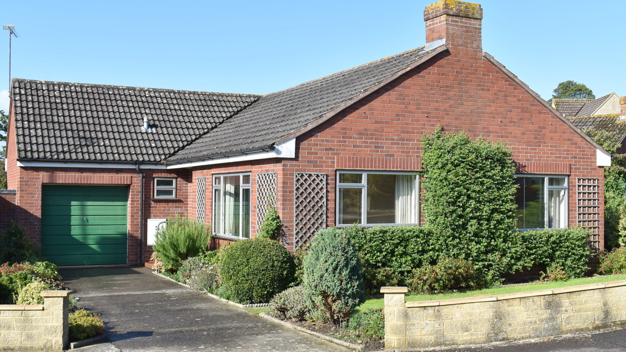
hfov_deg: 47.8
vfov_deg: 28.0
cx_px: 313
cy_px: 171
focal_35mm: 43
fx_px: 706
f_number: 8
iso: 125
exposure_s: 1/250
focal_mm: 27
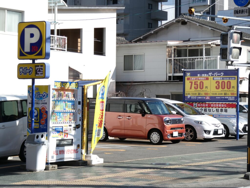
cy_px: 94
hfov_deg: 20.0
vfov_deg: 15.1
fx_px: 708
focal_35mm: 98
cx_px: 125
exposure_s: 1/400
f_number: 5
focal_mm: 17.5
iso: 80
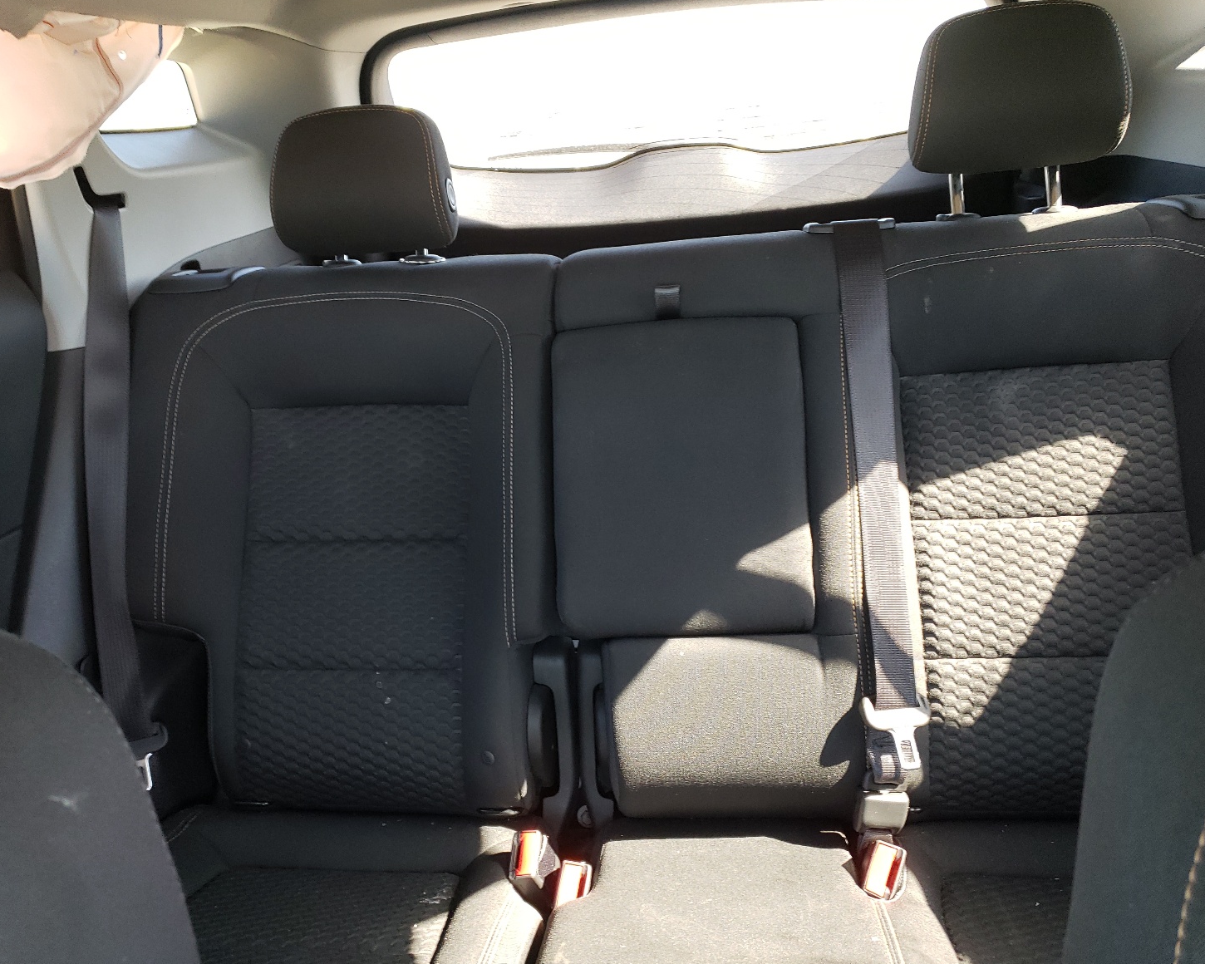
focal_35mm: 28
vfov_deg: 51.5
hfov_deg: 62.2
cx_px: 600
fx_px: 999
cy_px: 474
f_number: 1.5
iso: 107
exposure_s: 1/60.2
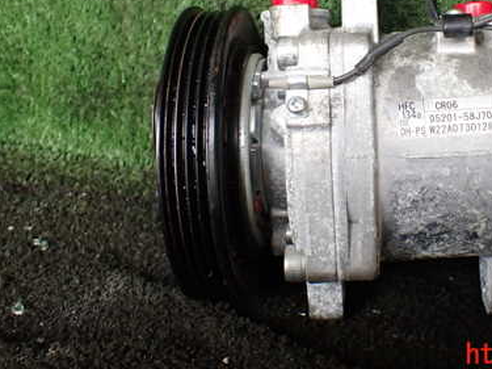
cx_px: 369
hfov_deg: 38.6
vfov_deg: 29.6
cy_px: 76
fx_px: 682
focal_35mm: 48
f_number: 2.3
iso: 250
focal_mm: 5.4
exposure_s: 1/125
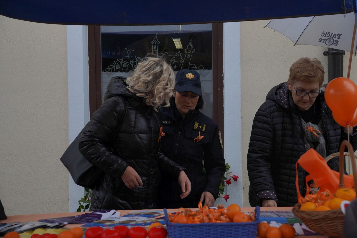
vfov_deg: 18.2
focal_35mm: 75
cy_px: 119
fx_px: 744
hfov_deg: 27.0
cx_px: 178
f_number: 5.6
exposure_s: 1/200
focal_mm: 50
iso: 500
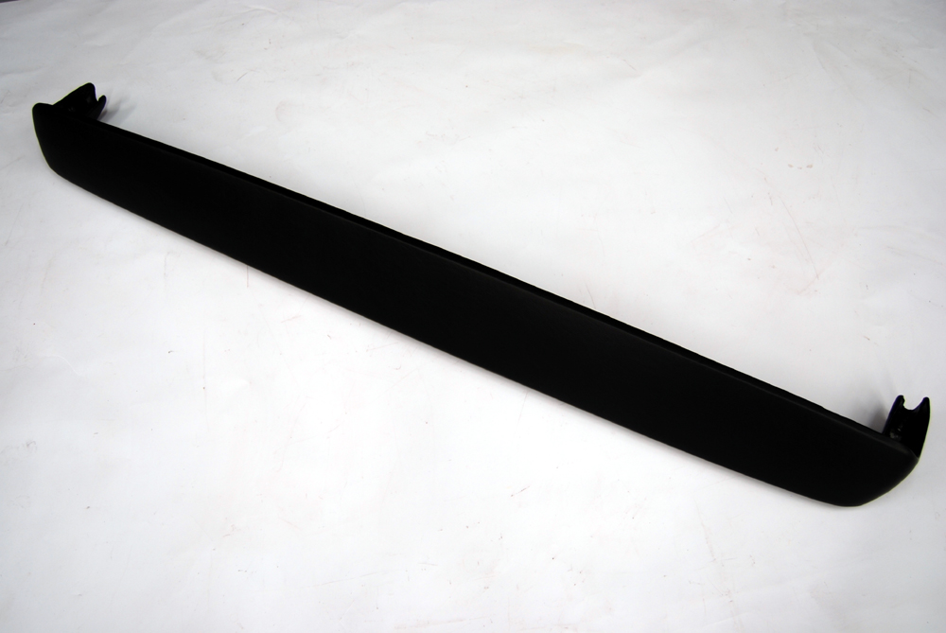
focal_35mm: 30
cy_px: 316
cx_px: 473
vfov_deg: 43.7
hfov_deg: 61.9
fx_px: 789
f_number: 3.8
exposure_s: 1/15
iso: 100
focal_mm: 20
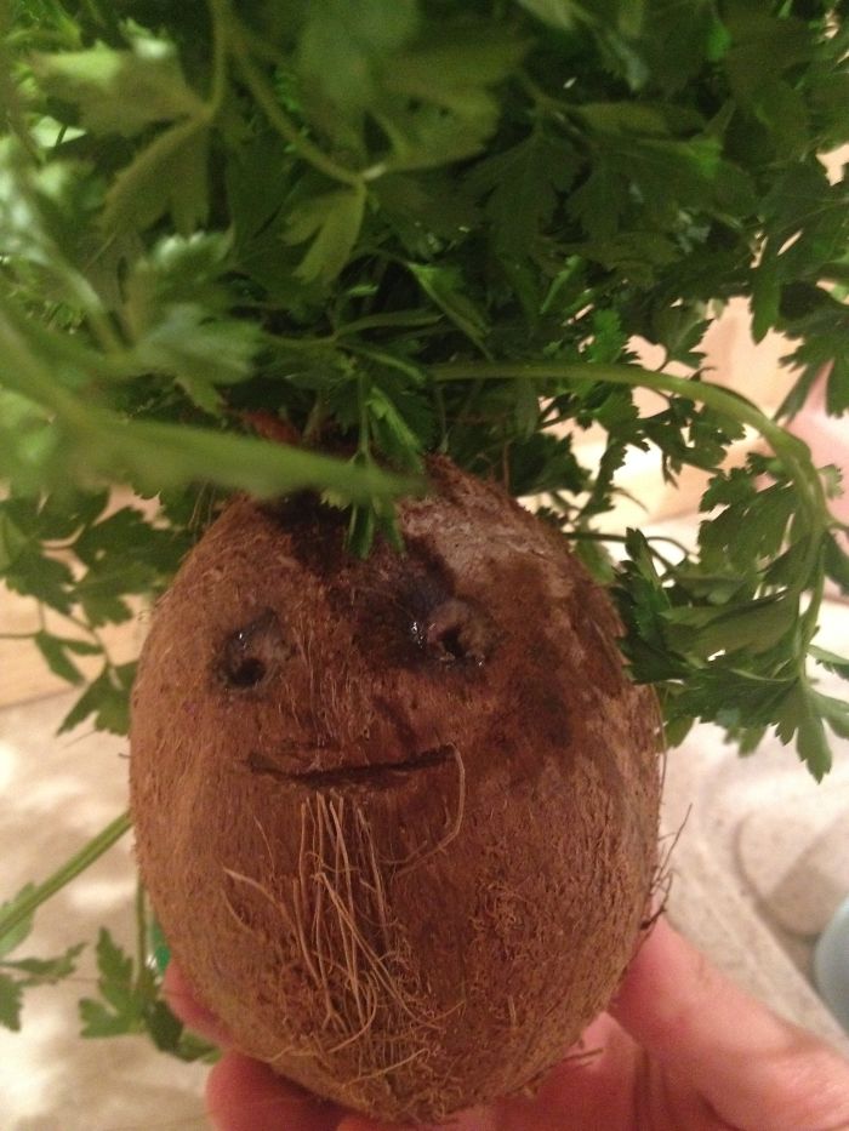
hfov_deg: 40.7
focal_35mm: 35
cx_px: 424
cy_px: 566
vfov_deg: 52.6
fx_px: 1144
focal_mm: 4.28
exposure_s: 1/15
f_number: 2.4
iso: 500
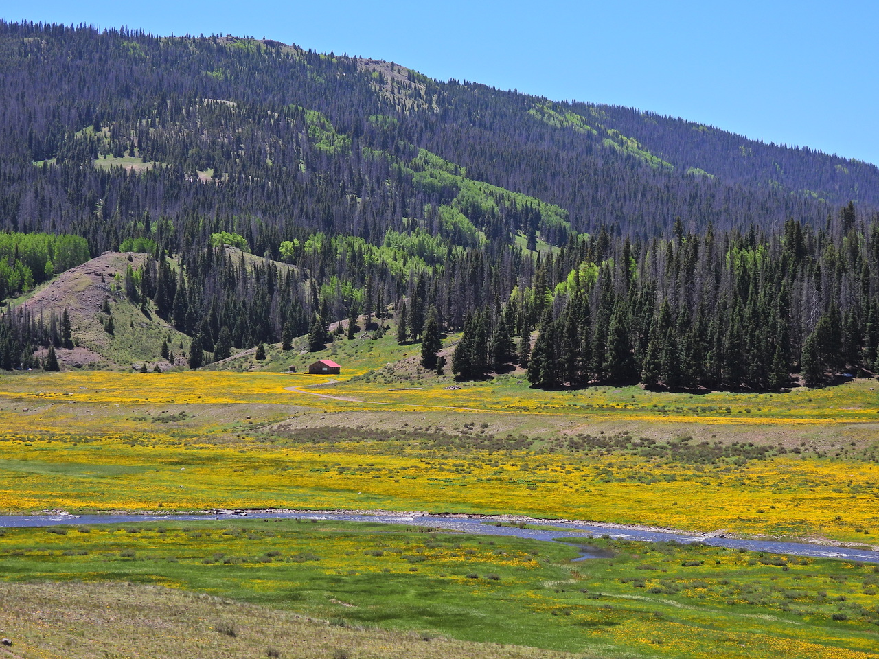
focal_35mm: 80
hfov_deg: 24.4
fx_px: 2031
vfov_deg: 18.4
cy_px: 330
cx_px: 440
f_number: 3.5
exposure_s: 1/1000
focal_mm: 14.3
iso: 100
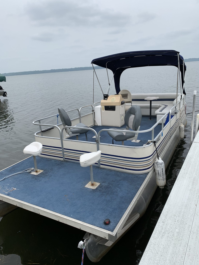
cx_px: 100
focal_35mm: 26
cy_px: 132
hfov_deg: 53.1
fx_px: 199
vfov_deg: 67.3
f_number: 1.8
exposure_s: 1/2114
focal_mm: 4.25
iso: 25
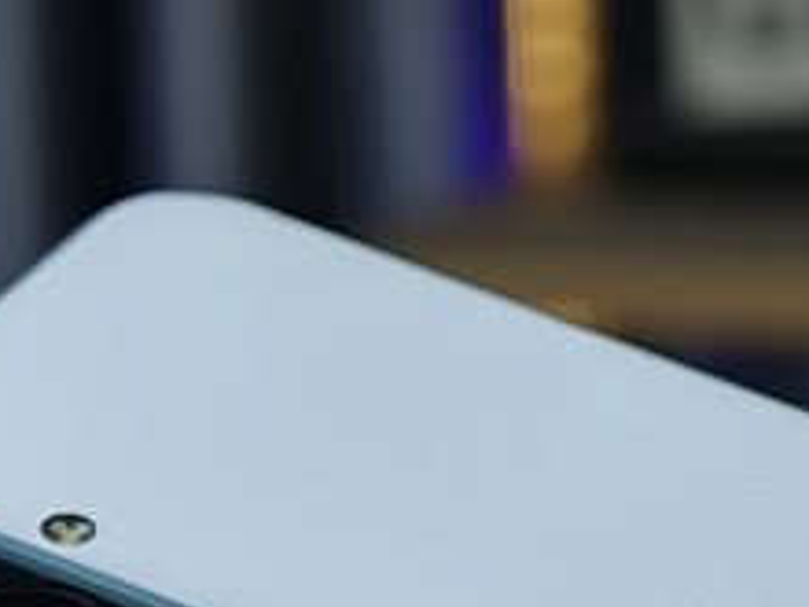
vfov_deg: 5.8
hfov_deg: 7.7
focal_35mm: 255
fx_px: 5960
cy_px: 898
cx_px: 802
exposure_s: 1/50
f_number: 2.1
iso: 320
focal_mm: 16.53
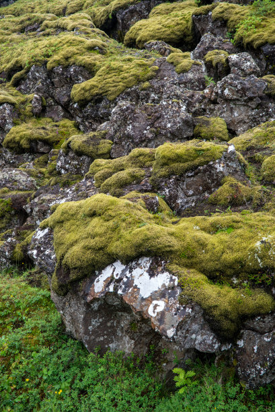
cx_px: 138
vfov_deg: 36.2
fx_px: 629
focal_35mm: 55
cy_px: 206
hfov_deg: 24.7
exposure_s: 1/160
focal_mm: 55
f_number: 8
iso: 400
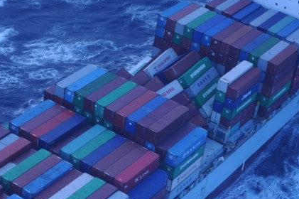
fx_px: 946
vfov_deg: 12.0
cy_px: 75
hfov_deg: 18.0
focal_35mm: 114
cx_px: 166
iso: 2000
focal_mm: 75
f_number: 2.8
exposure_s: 1/5000
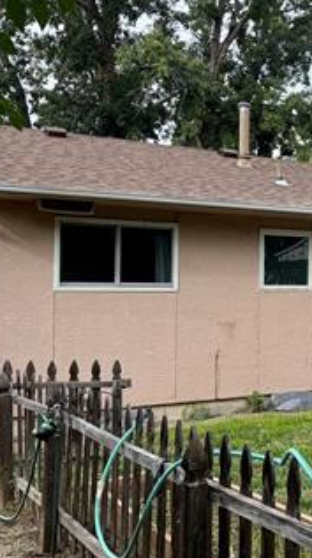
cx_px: 405
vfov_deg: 39.2
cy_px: 269
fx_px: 782
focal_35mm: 53
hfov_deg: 20.6
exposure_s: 1/1585
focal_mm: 6.76
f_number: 1.78
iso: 100
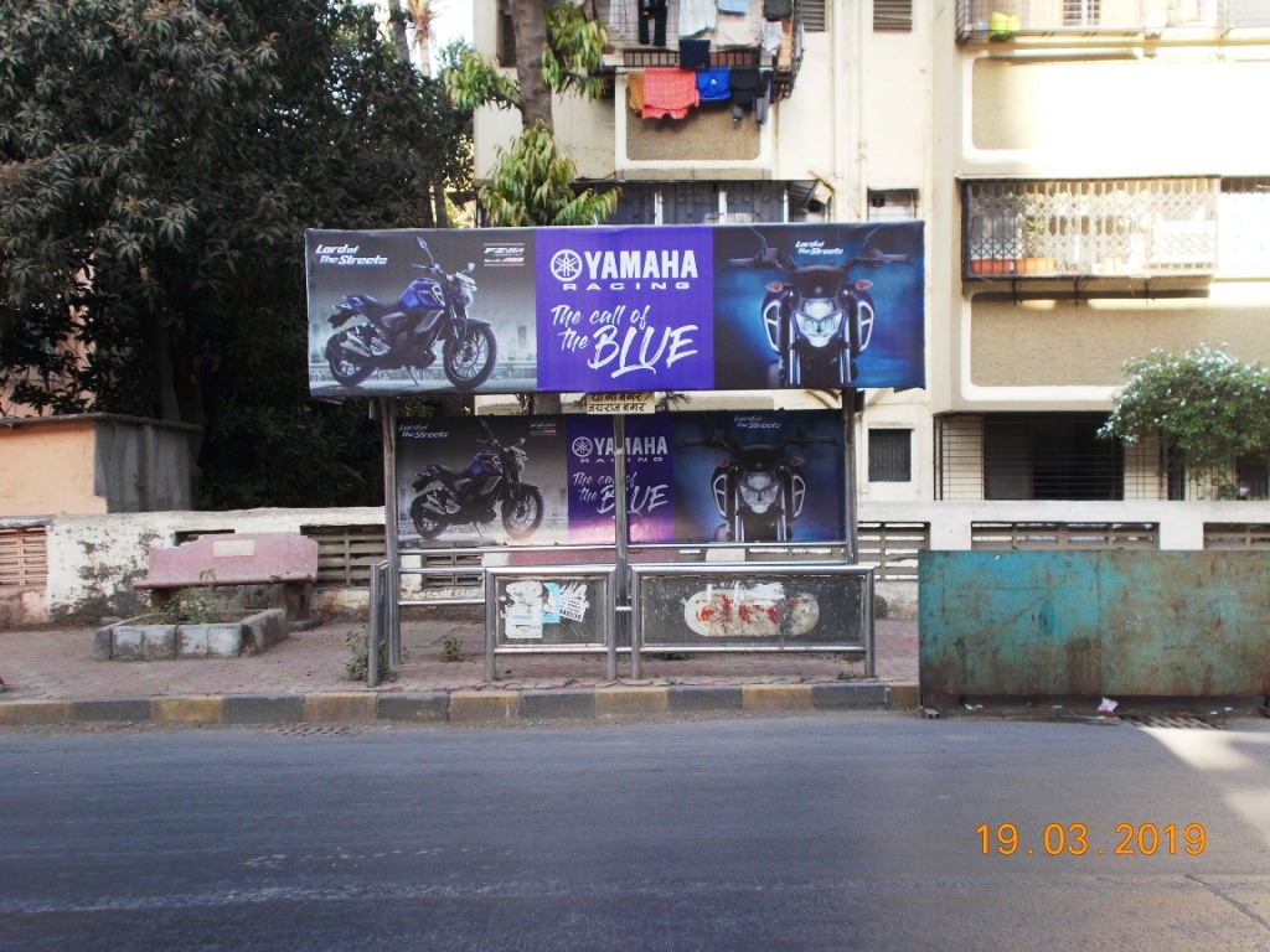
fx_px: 1614
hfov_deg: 42.9
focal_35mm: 44
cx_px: 635
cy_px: 476
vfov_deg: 32.9
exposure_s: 1/60
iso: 80
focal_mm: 7.9
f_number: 4.2
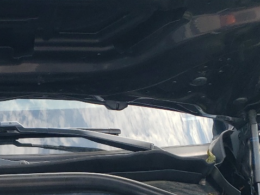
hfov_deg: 21.5
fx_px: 654
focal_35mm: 87
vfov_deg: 15.4
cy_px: 311
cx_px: -14
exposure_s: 1/476
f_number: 1.5
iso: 50
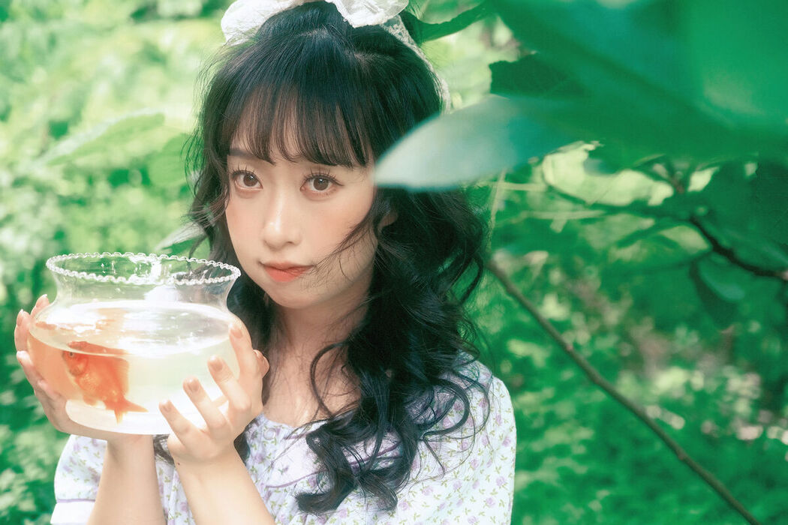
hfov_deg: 24.5
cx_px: 394
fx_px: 1817
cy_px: 262
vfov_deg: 16.5
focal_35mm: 83
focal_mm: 55
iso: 500
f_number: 2.8
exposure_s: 1/250
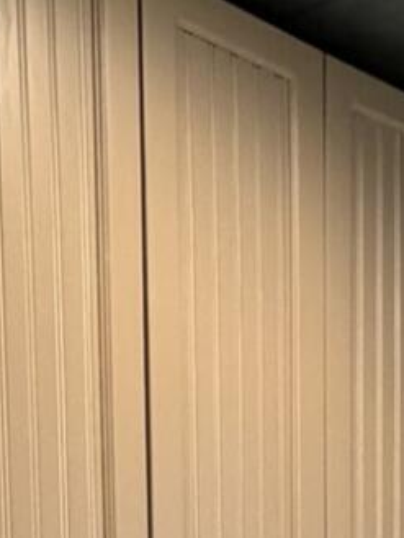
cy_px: 849
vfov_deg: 19.5
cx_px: 615
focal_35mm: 85
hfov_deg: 15.9
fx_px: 1322
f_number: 2.2
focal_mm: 2.22
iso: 250
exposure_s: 1/60
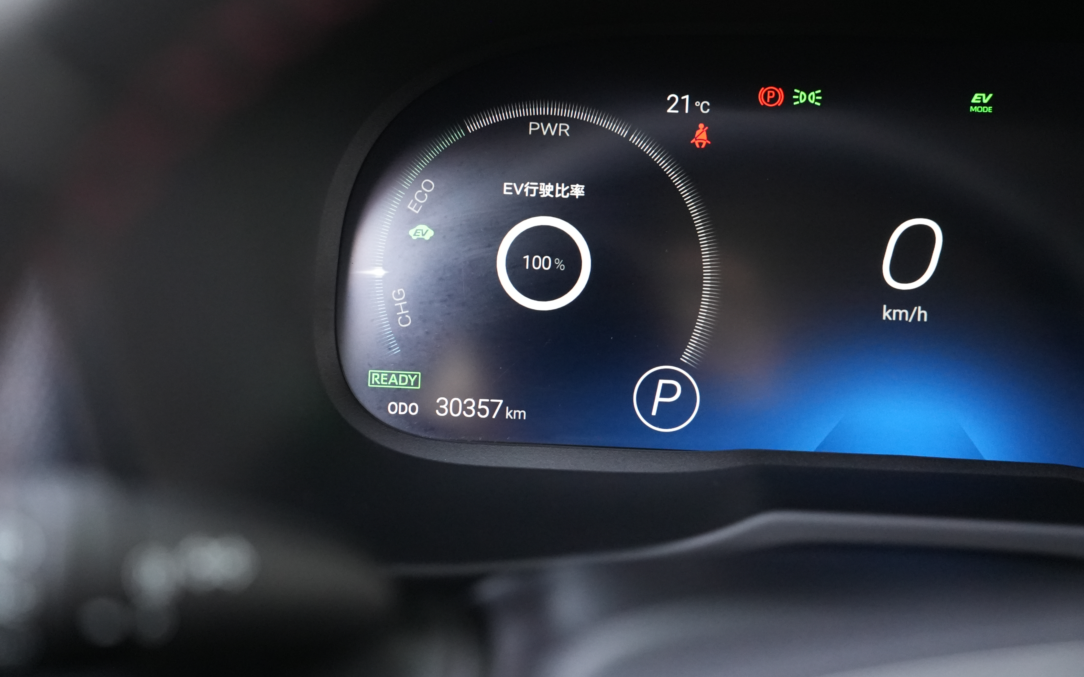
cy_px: 332
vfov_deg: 25.8
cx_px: 542
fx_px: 1477
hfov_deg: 40.3
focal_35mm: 50
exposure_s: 1/160
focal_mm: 49
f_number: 2.8
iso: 8000
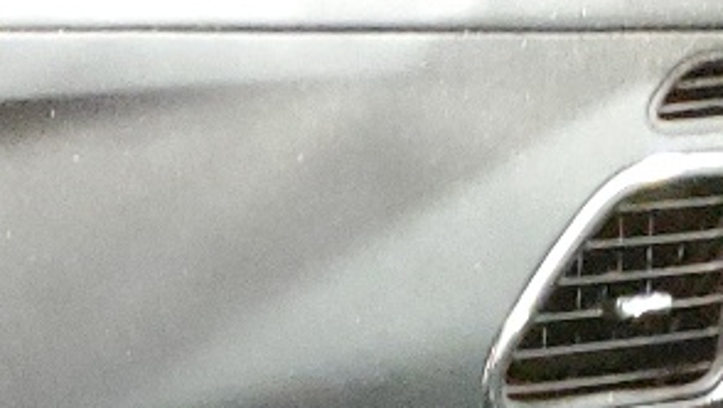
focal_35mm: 154
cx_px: -657
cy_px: 1258
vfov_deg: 7.0
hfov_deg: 12.5
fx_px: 2955
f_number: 1.5
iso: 632
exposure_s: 1/15
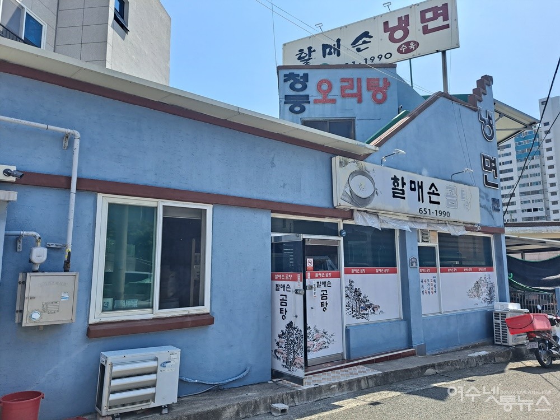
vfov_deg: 56.8
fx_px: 388
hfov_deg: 71.6
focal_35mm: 24
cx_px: 280
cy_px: 210
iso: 25
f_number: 1.8
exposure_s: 1/1271
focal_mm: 5.23
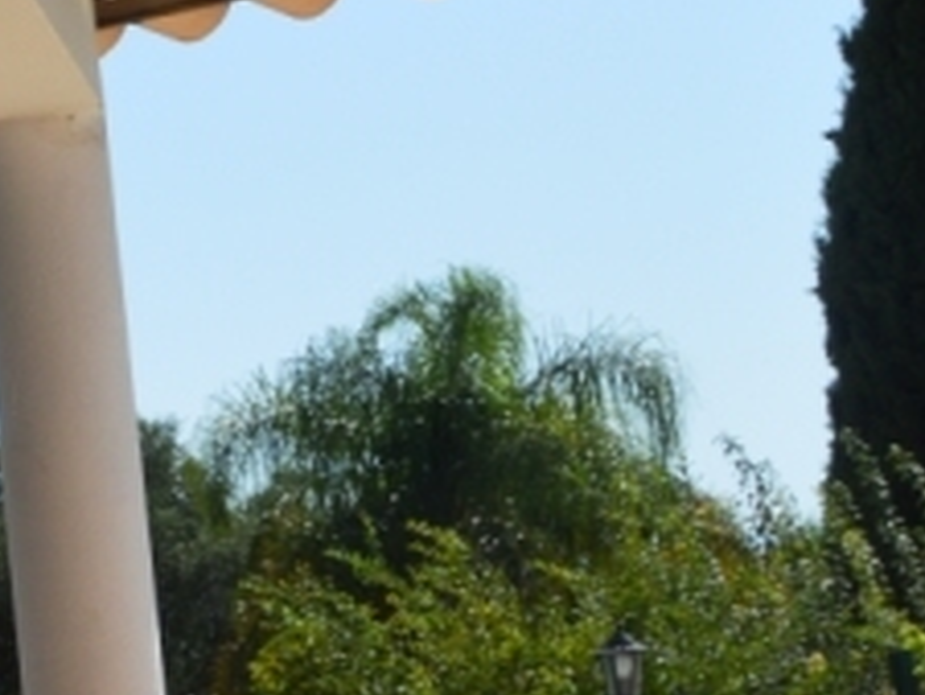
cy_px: 767
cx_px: -1147
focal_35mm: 118
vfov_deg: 12.4
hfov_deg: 13.3
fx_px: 3155
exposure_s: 1/320
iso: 100
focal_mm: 18
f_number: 9
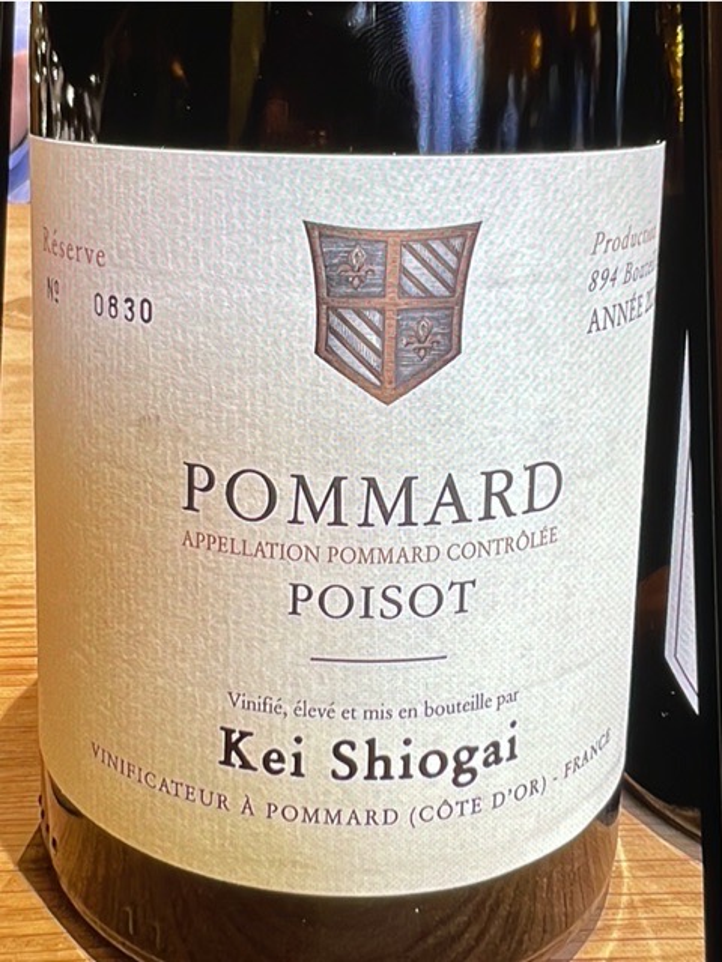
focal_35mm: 59
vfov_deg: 32.7
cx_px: 361
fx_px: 1641
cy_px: 481
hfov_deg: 24.8
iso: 64
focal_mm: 4.2
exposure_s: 1/50
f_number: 1.6
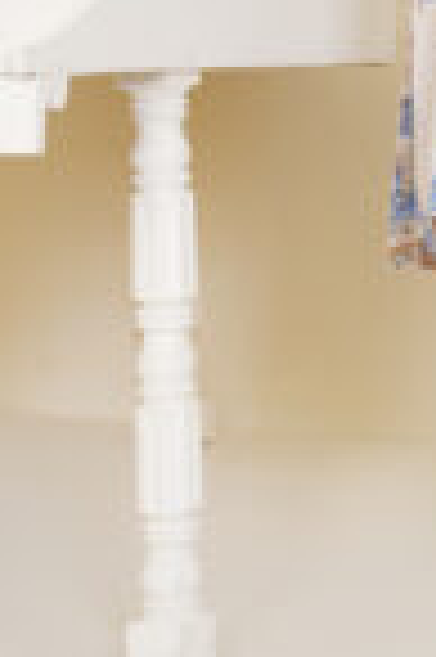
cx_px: 566
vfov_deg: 13.2
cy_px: -144
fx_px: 2755
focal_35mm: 151
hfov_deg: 8.9
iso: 80
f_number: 3.5
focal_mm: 49.1
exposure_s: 1/125
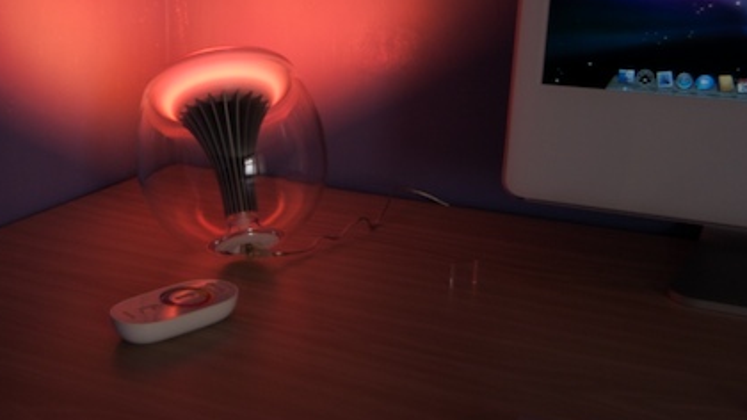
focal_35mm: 43
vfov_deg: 27.3
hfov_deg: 47.0
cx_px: 286
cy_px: 102
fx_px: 852
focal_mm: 18
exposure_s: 1/30
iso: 200
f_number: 3.5
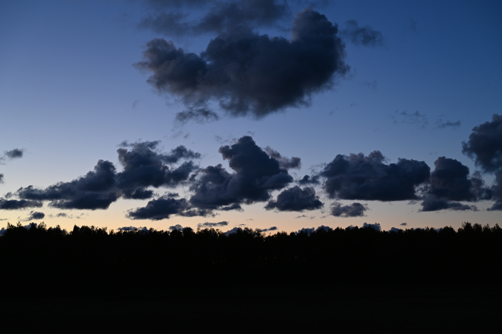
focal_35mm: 55
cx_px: 251
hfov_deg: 36.3
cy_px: 167
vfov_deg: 24.6
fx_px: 766
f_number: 4
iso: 400
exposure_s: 1/100
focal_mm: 55
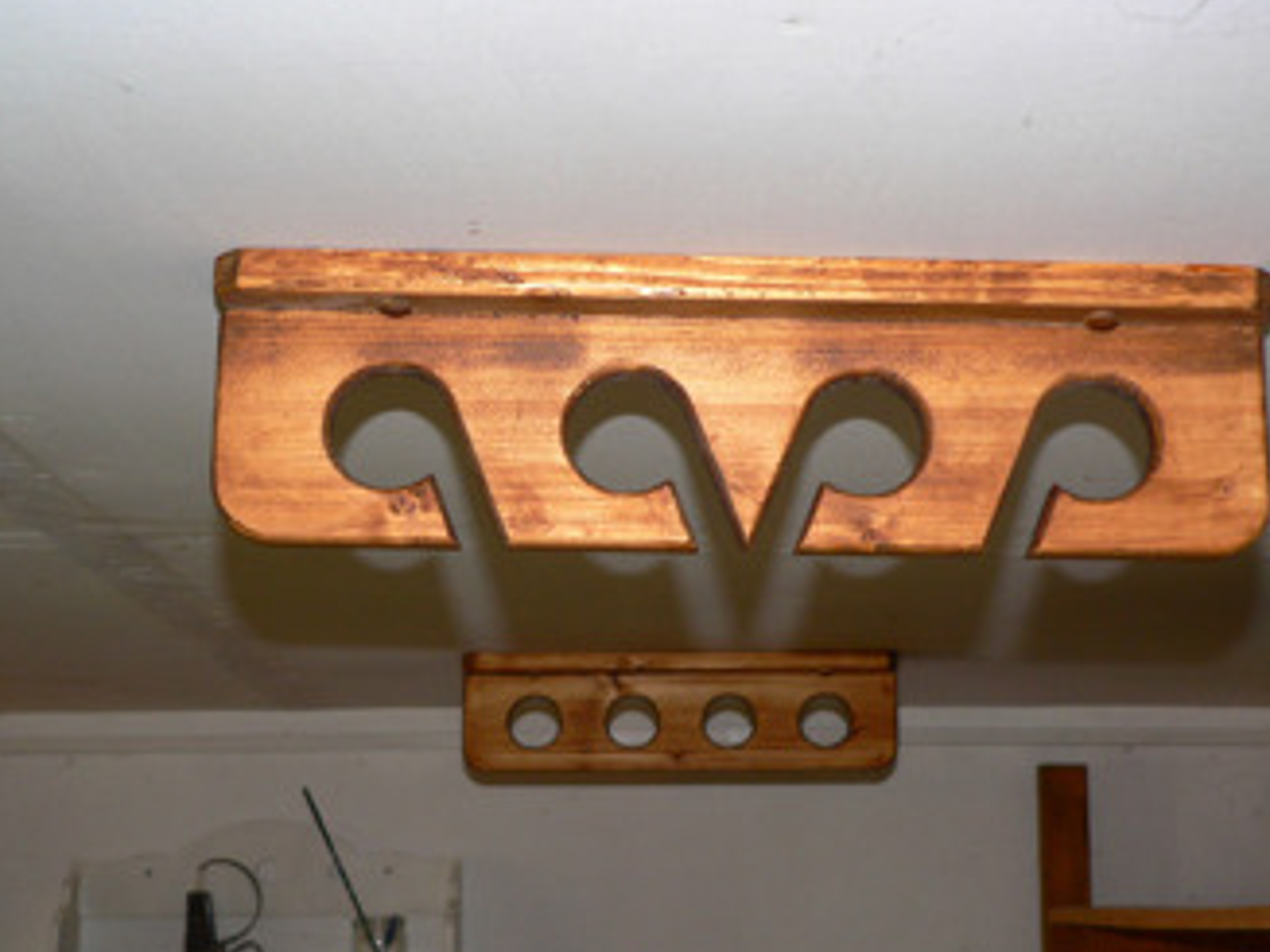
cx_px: 695
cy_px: 501
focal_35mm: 54
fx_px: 1980
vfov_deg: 27.0
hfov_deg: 35.5
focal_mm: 8.1
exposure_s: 1/60
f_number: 2.8
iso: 100
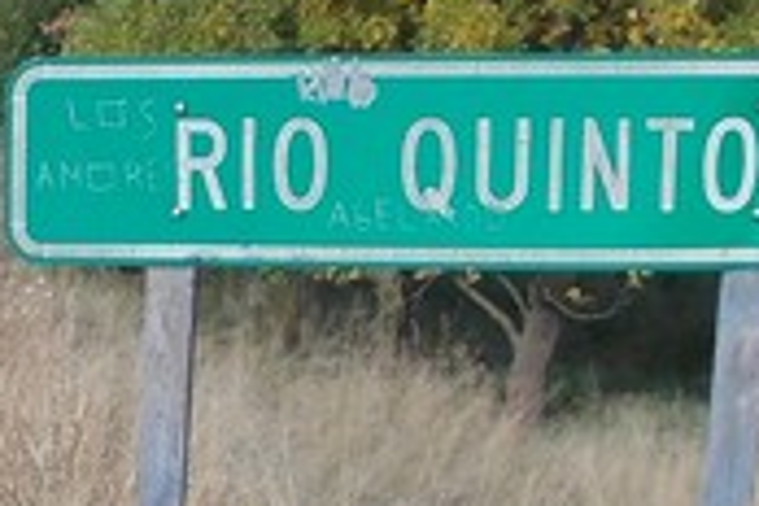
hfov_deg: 11.1
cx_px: -545
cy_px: 558
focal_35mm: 174
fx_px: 3668
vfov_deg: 7.8
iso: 80
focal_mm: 5.3
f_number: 3.1
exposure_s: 1/500
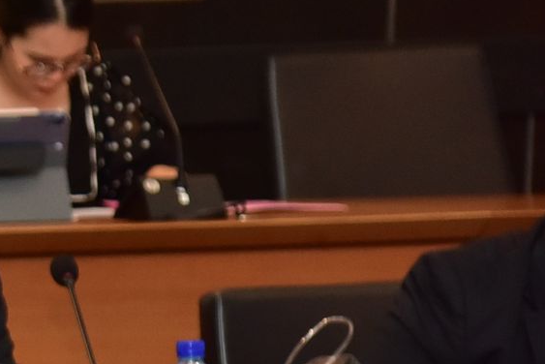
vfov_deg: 3.8
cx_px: -652
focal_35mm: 364
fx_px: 5513
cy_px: 320
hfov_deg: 5.5
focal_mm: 82
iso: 1600
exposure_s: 1/100
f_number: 5
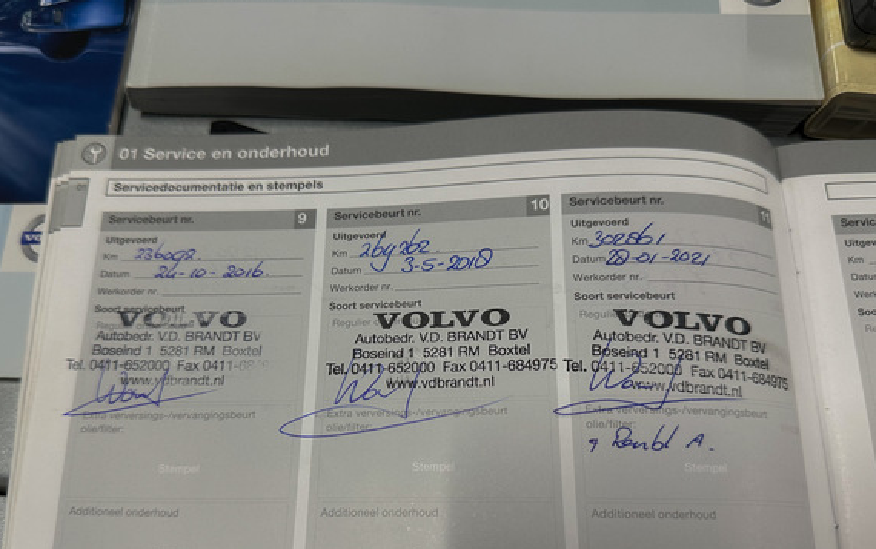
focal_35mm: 29
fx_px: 693
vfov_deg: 42.8
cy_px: 352
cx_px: 418
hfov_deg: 64.6
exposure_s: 1/100
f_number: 1.78
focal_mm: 6.86
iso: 160
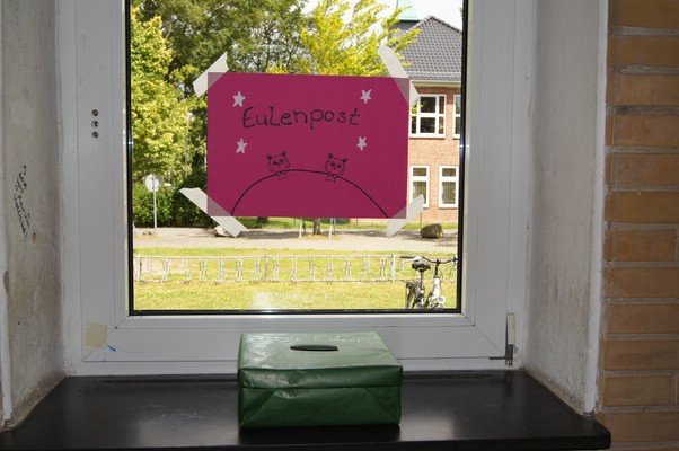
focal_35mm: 36
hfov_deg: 53.2
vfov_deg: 36.8
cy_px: 226
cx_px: 340
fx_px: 678
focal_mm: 24
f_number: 8
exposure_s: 1/100
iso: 100
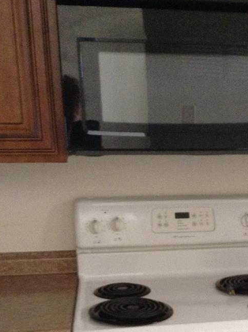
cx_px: 226
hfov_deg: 23.3
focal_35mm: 61
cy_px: 284
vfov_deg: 30.6
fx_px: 584
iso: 250
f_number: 2.4
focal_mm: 3.3
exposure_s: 1/17
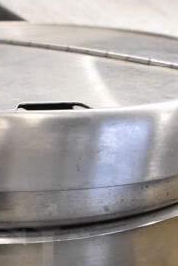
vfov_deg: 21.5
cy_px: 253
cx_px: -11
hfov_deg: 14.6
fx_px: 681
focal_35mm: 92
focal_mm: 18
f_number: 3.5
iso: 2800
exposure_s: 1/125
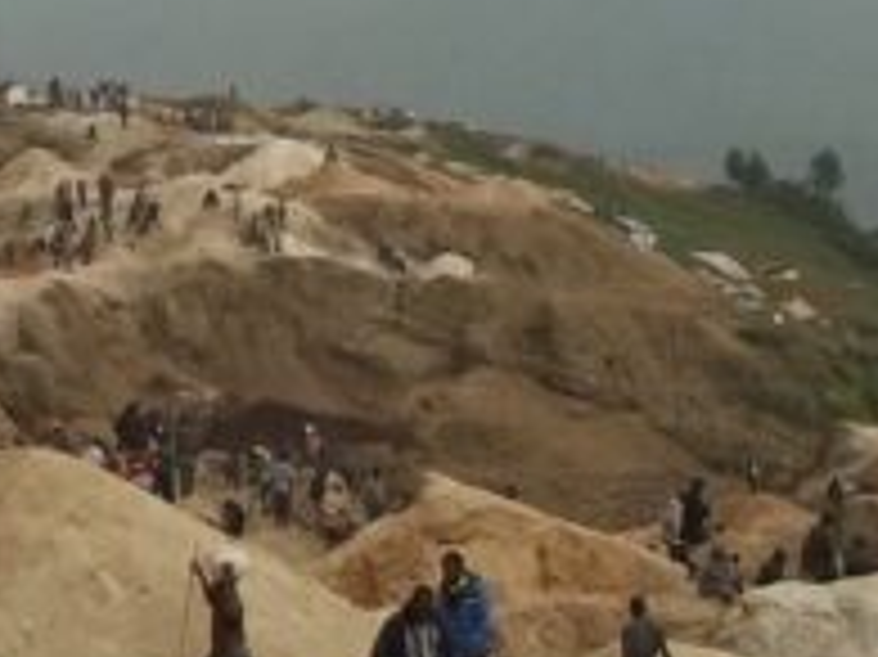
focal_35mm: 148
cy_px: 54
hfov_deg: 12.5
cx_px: -558
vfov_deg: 10.0
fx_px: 3752
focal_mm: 6.5
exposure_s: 1/500
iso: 64
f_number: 3.1
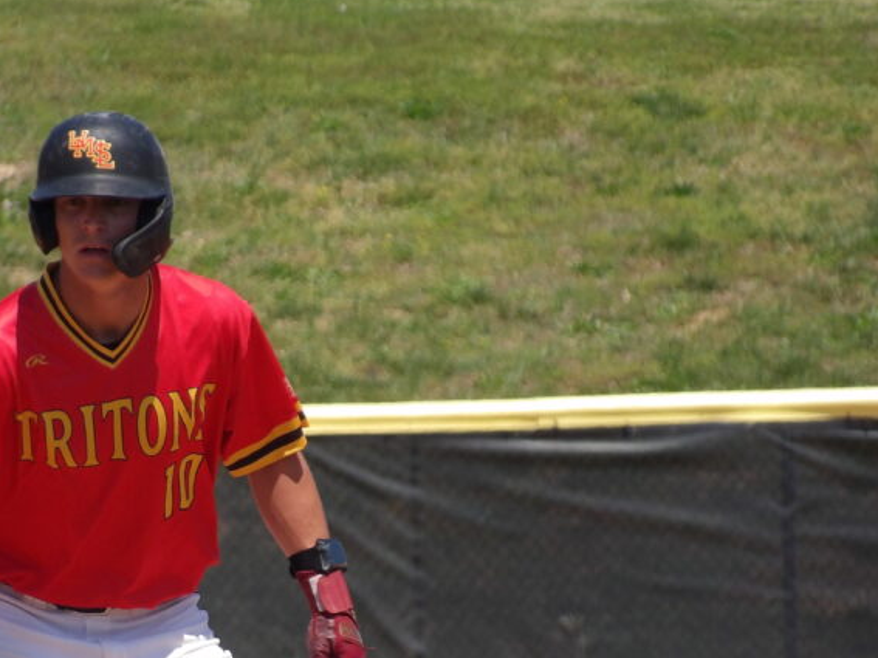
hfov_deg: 1.5
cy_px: 585
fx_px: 32915
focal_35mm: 1298
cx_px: 285
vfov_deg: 1.1
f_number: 4.4
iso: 100
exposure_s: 1/697
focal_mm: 128.9
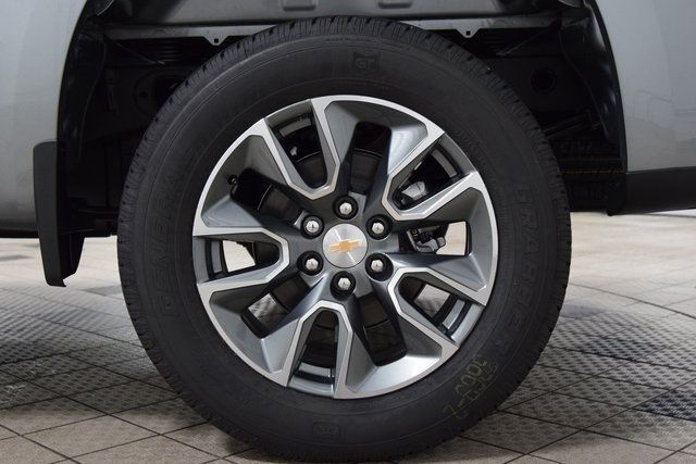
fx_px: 928
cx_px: 348
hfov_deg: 41.1
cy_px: 232
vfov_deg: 28.1
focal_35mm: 48
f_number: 4
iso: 1600
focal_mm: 32
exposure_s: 1/60
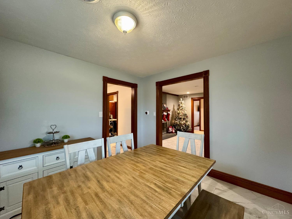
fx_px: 118
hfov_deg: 102.1
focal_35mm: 14
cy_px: 110
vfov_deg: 85.7
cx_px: 146
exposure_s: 1/60
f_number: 2.2
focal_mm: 2.22
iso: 500
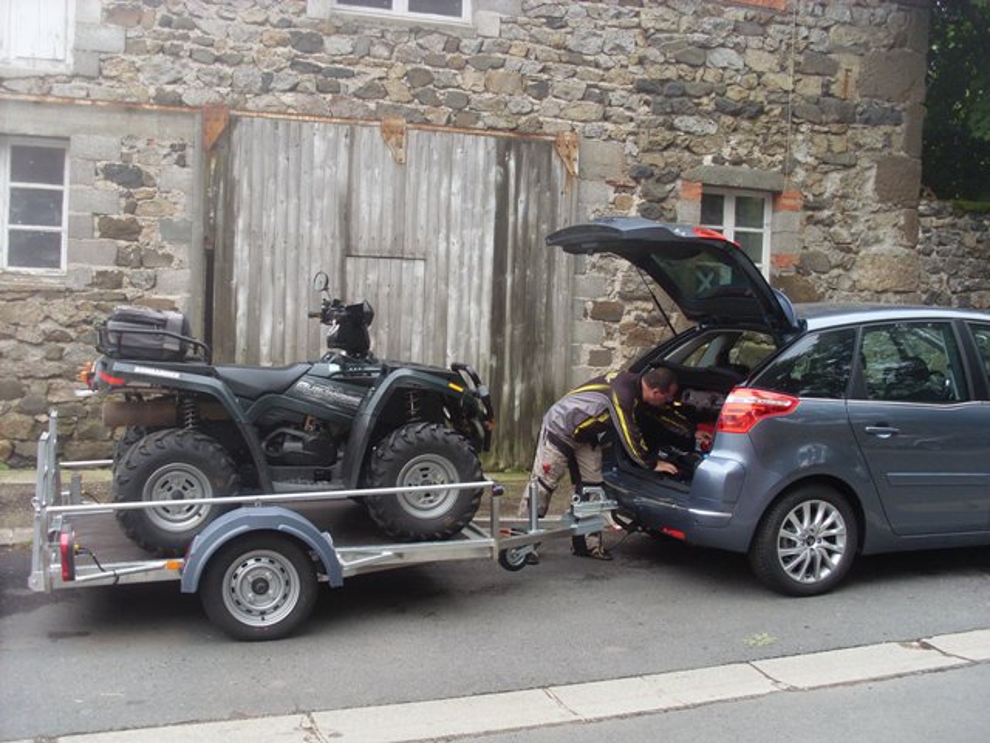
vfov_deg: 37.7
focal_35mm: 38
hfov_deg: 49.0
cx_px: 495
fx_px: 1087
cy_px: 372
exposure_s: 1/125
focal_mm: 6.3
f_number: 3
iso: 80
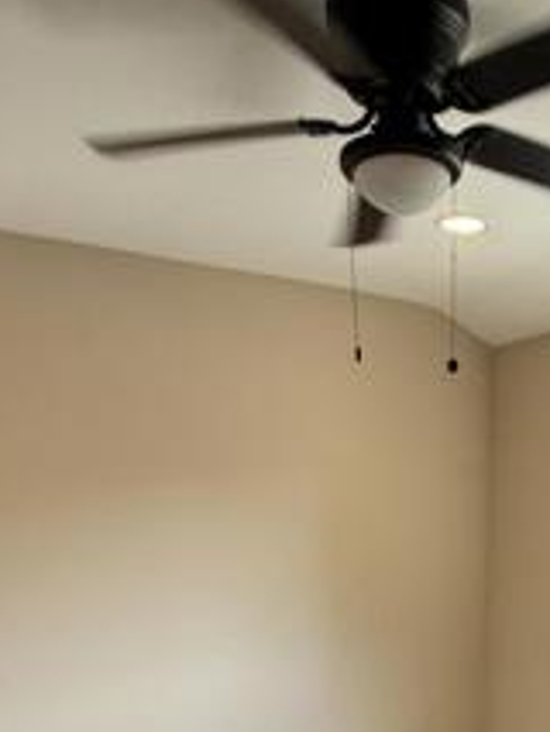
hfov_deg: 33.2
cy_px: 1045
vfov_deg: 30.2
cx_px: 457
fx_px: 889
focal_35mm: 42
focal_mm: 2.22
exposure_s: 1/120
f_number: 2.2
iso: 80
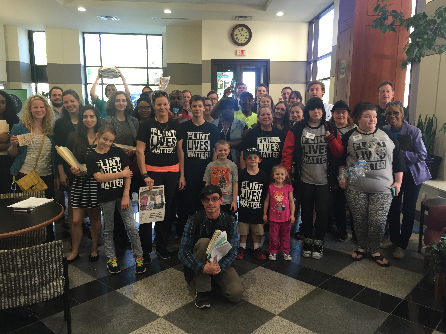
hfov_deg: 61.7
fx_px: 374
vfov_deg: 48.2
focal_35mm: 29
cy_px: 167
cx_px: 223
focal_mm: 4.15
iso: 100
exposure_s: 1/30
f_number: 2.2
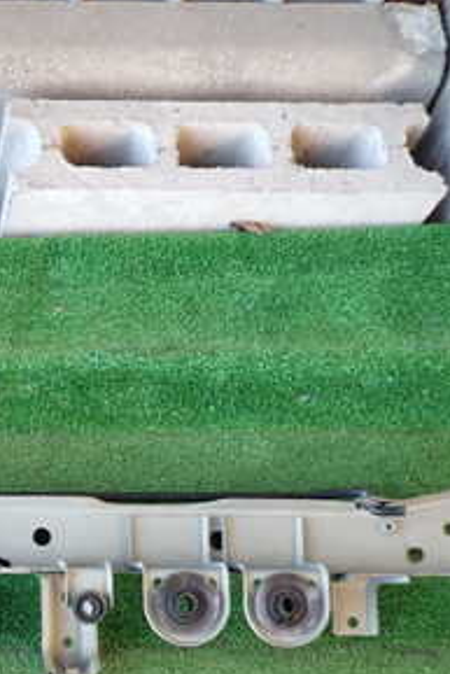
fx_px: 1011
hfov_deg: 22.5
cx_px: -128
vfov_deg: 35.9
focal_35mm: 54
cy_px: 520
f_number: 2
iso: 200
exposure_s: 1/50
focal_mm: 4.5
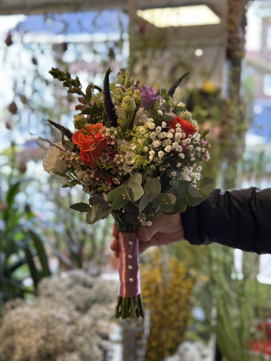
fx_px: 501
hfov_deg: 30.3
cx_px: 136
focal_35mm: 48
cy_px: 180
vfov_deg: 39.7
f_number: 1.78
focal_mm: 6.86
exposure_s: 1/100
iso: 125
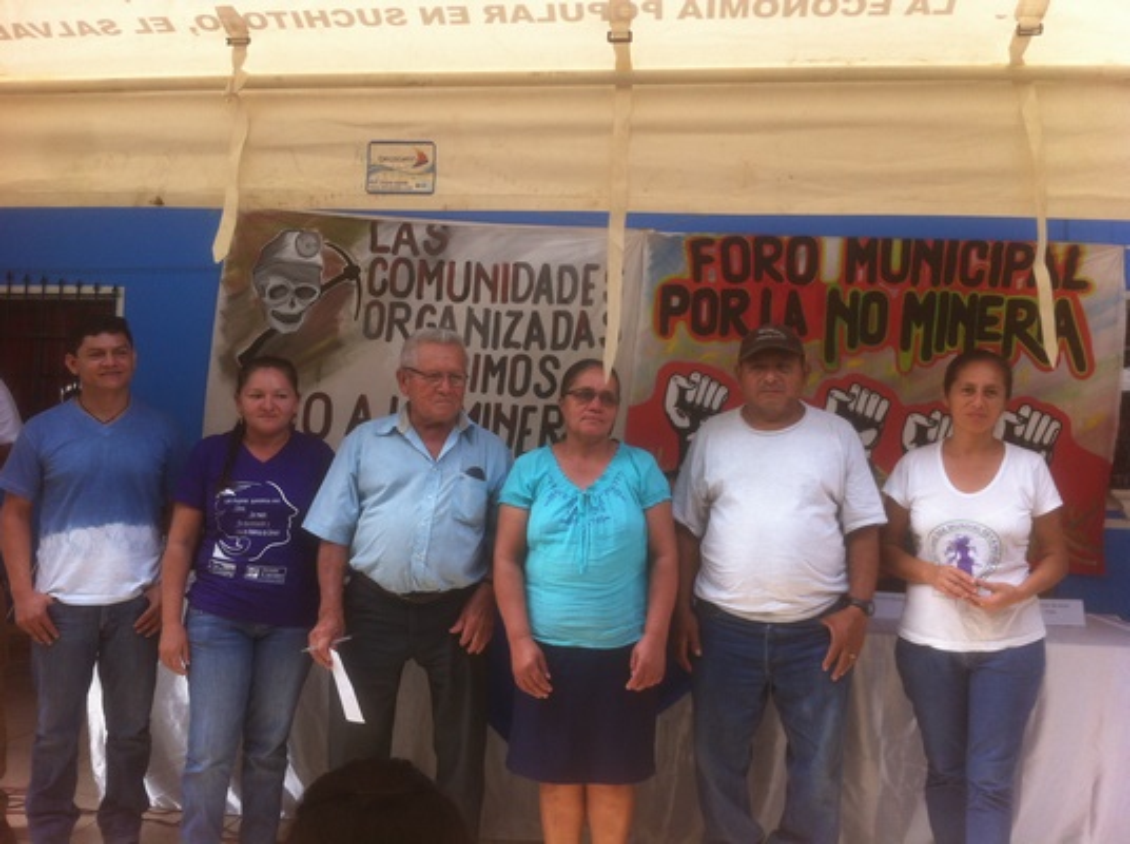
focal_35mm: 35
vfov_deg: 40.6
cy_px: 422
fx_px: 1140
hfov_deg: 52.7
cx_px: 565
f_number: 2.8
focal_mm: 3.85
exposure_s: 1/172
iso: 80
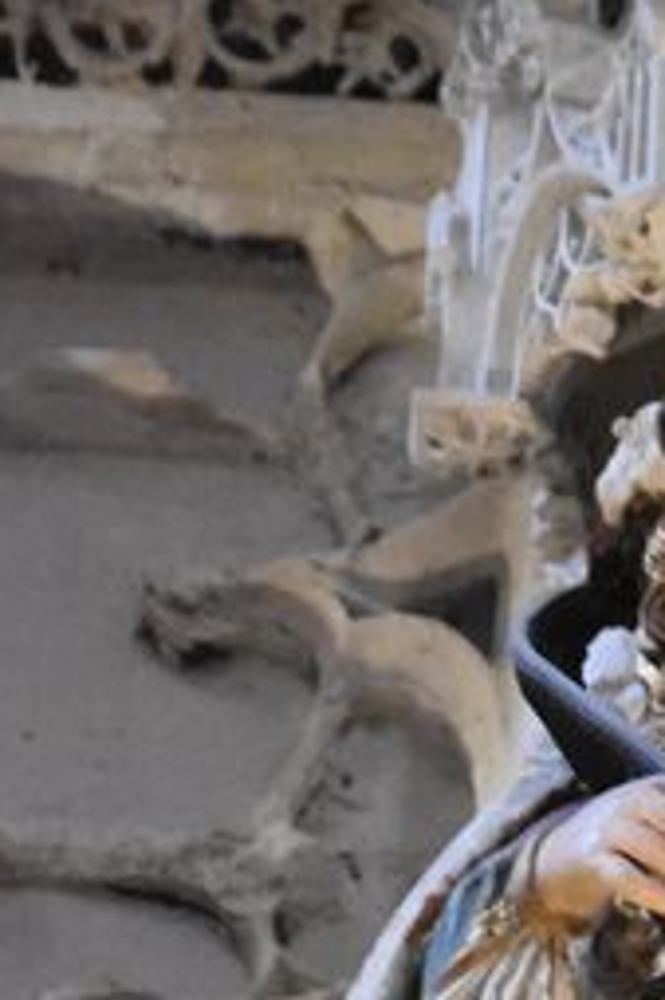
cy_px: 1118
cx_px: 872
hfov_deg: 3.5
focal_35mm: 393
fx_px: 10914
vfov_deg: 5.2
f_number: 4.5
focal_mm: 95
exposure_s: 1/100
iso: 12800
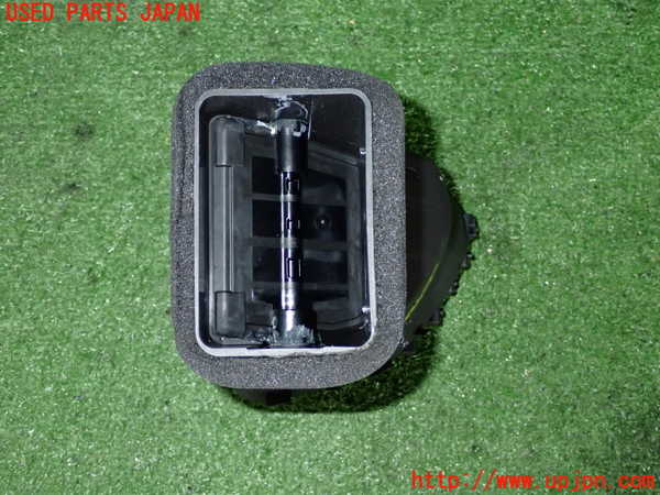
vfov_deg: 32.9
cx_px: 330
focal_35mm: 44
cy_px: 248
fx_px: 839
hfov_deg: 42.9
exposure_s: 1/40
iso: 800
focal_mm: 7.84
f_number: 9
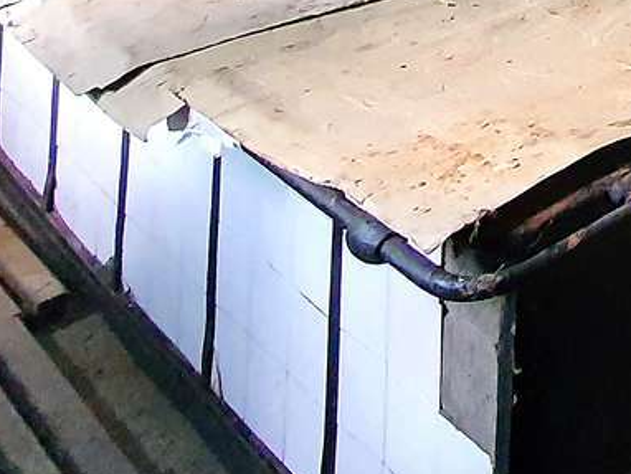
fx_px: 930
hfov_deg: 23.0
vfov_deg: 20.2
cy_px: -386
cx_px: 1102
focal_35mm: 51
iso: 640
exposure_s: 1/33
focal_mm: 1.8
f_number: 2.2
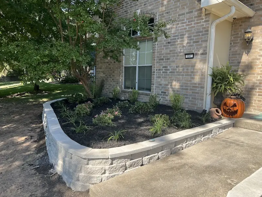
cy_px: 98
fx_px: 197
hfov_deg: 67.3
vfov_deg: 53.1
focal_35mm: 26
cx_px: 131
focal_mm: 5.7
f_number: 1.5
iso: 50
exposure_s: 1/1280
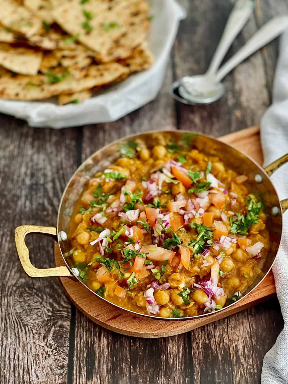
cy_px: 192
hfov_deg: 22.9
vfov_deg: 30.3
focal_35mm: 64
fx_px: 710
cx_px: 144
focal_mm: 7.5
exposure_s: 1/40
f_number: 2.2
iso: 250
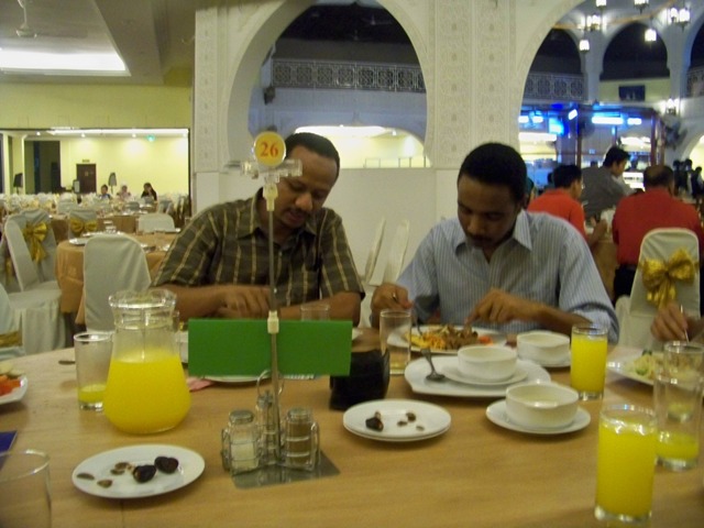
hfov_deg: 55.4
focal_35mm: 33
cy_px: 264
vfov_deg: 42.9
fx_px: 671
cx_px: 352
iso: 640
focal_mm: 5.85
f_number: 2.8
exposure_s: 1/30
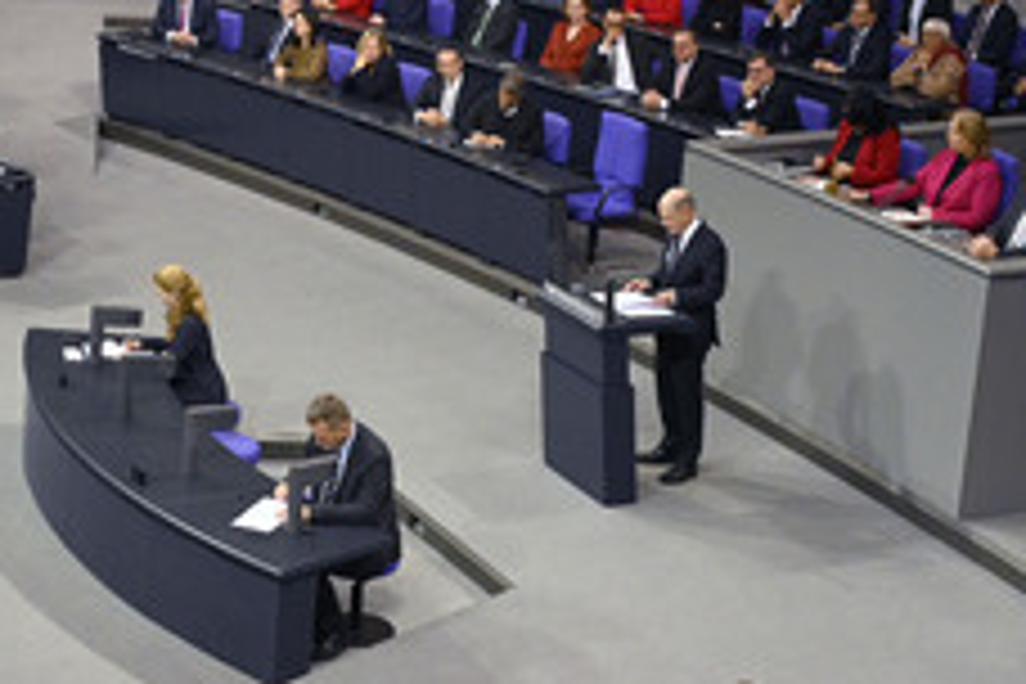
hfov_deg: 23.7
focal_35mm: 85
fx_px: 2422
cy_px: 284
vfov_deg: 16.1
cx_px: 277
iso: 6400
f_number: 5
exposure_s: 1/400
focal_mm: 43
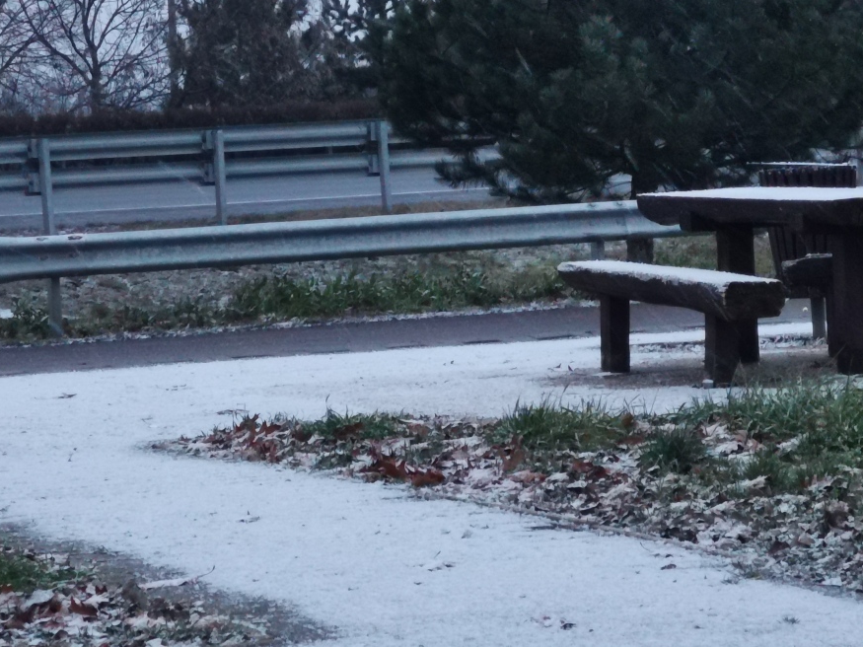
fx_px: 3939
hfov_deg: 12.5
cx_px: 498
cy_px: 284
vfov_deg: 9.4
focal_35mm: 158
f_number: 2.4
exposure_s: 1/25
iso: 320
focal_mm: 7.48
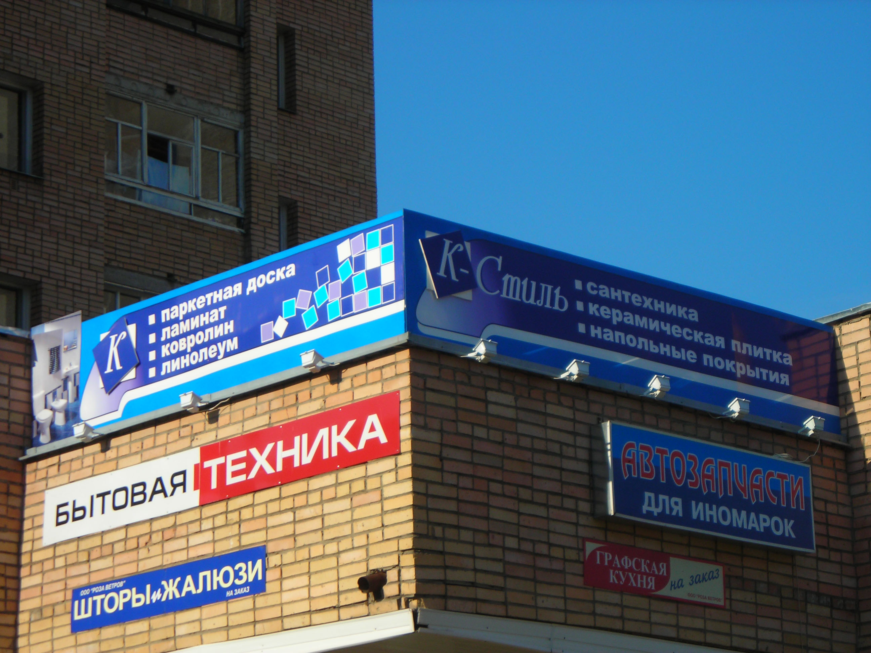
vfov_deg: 12.8
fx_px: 2919
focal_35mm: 116
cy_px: 326
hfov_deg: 17.0
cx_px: 436
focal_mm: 19.2
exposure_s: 1/378
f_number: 5.3
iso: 50
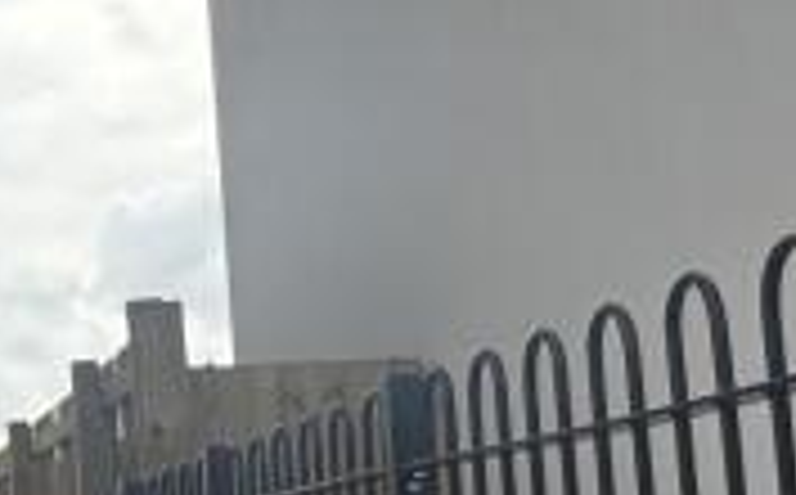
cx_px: -774
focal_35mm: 86
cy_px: 320
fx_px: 1863
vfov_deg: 15.1
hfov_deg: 17.6
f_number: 2.2
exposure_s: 1/1346
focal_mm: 2.22
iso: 50
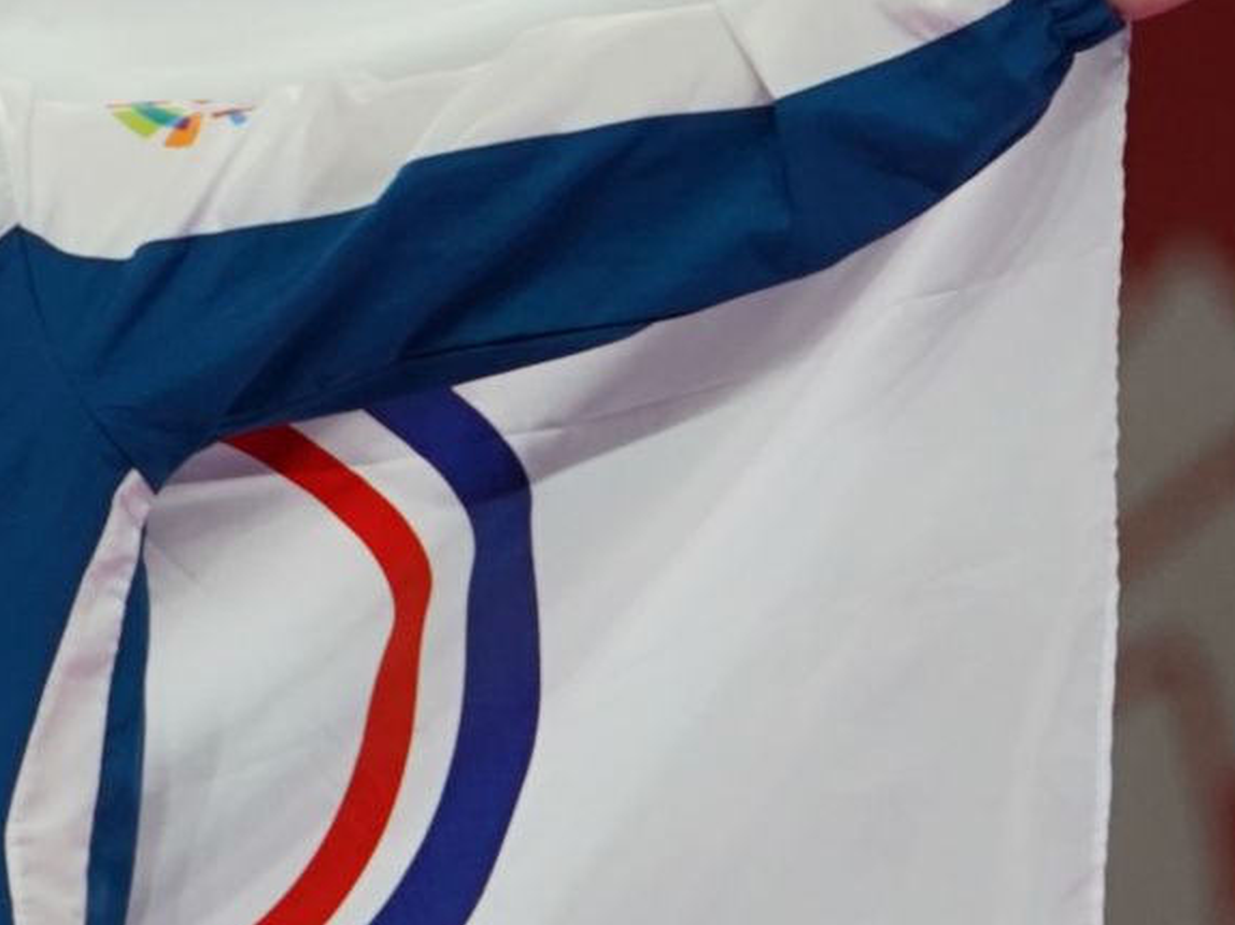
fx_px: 35591
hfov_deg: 2.0
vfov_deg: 1.5
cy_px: 426
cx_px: -583
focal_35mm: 998
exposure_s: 1/500
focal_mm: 221
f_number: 4
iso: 1600
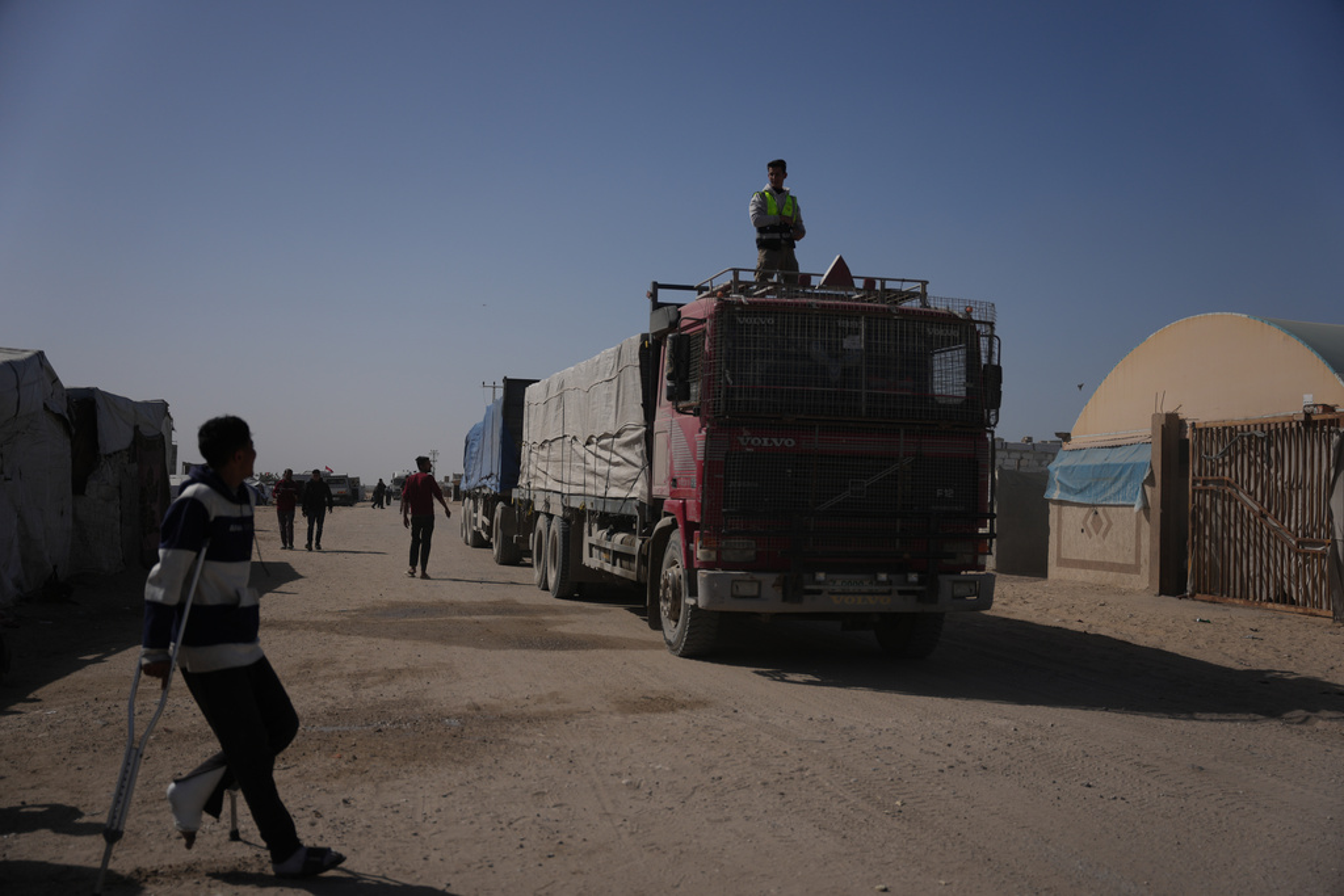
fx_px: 1393
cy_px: 448
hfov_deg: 51.5
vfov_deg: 35.7
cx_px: 672
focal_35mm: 37
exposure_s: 1/12800
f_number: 2.8
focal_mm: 37.3
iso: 160
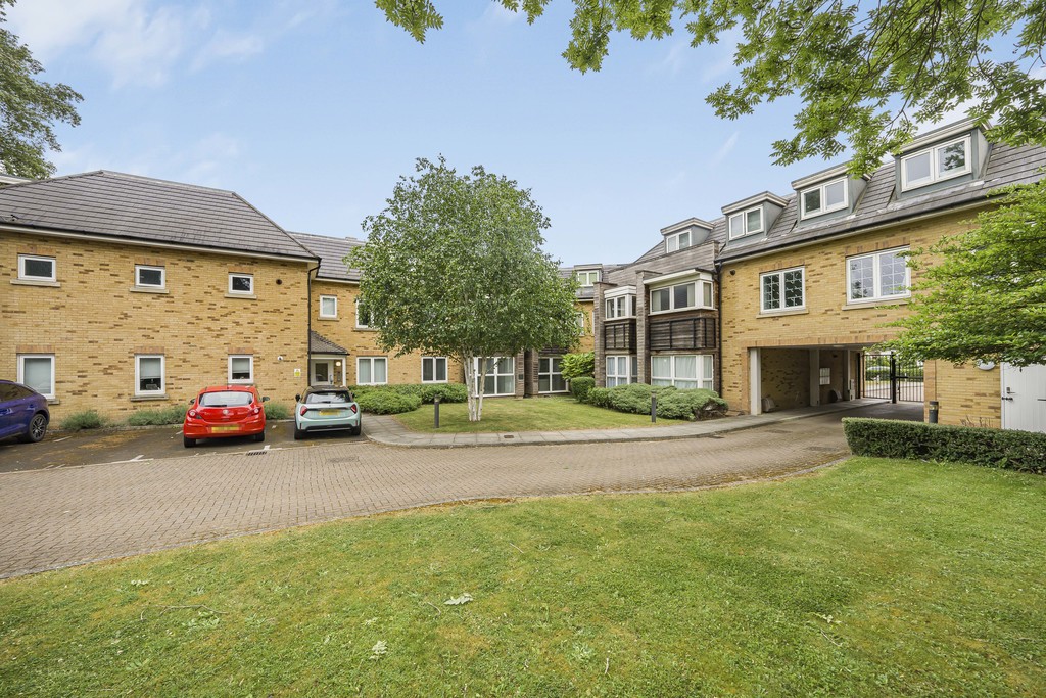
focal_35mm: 13
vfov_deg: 85.4
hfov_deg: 108.3
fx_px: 378
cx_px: 523
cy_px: 349
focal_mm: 13
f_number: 9
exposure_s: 1/200
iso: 320
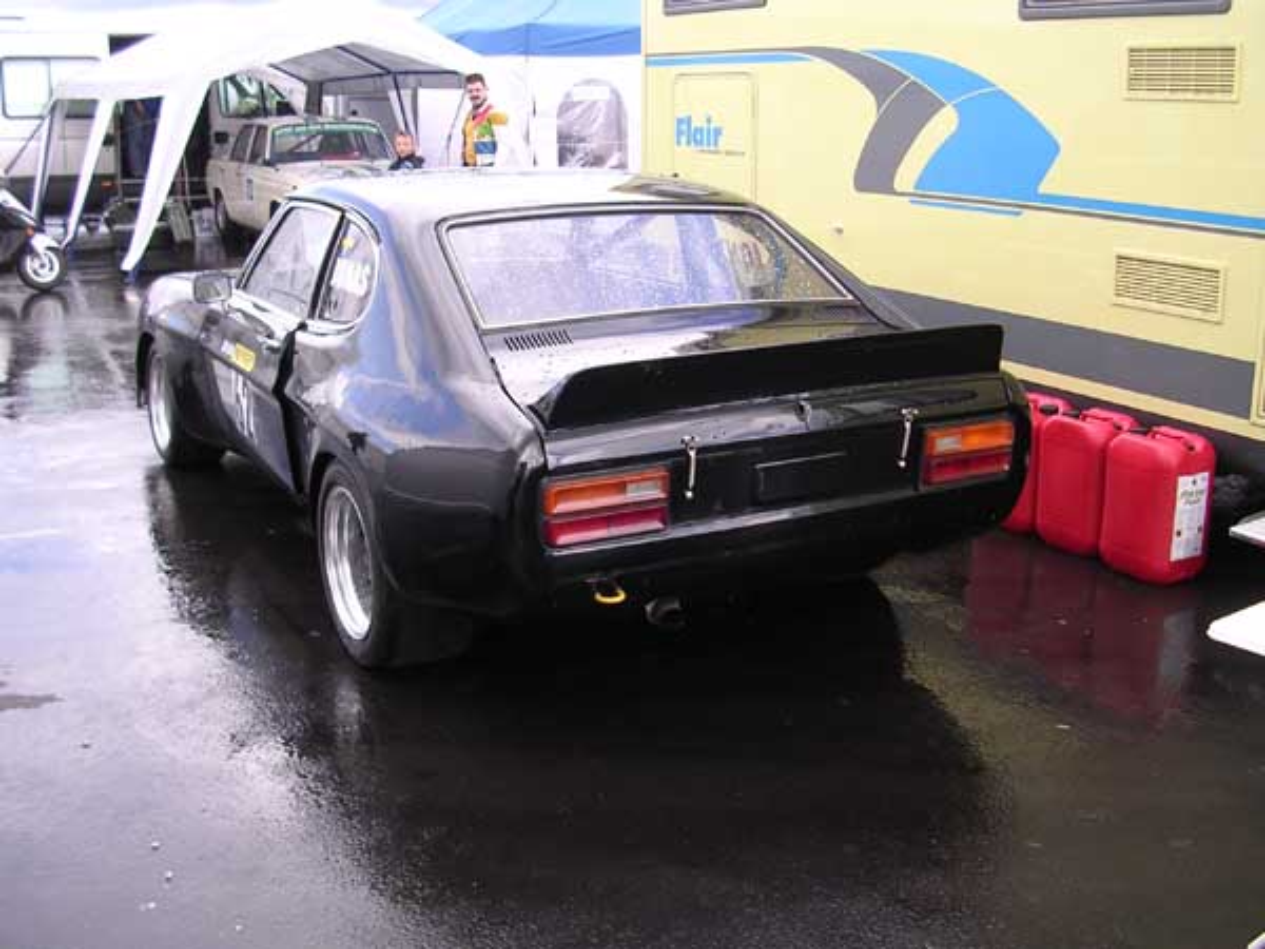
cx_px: 632
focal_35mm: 38
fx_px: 1389
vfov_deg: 37.7
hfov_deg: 49.0
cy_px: 474
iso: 100
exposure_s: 1/208
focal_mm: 5.8
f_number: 2.8
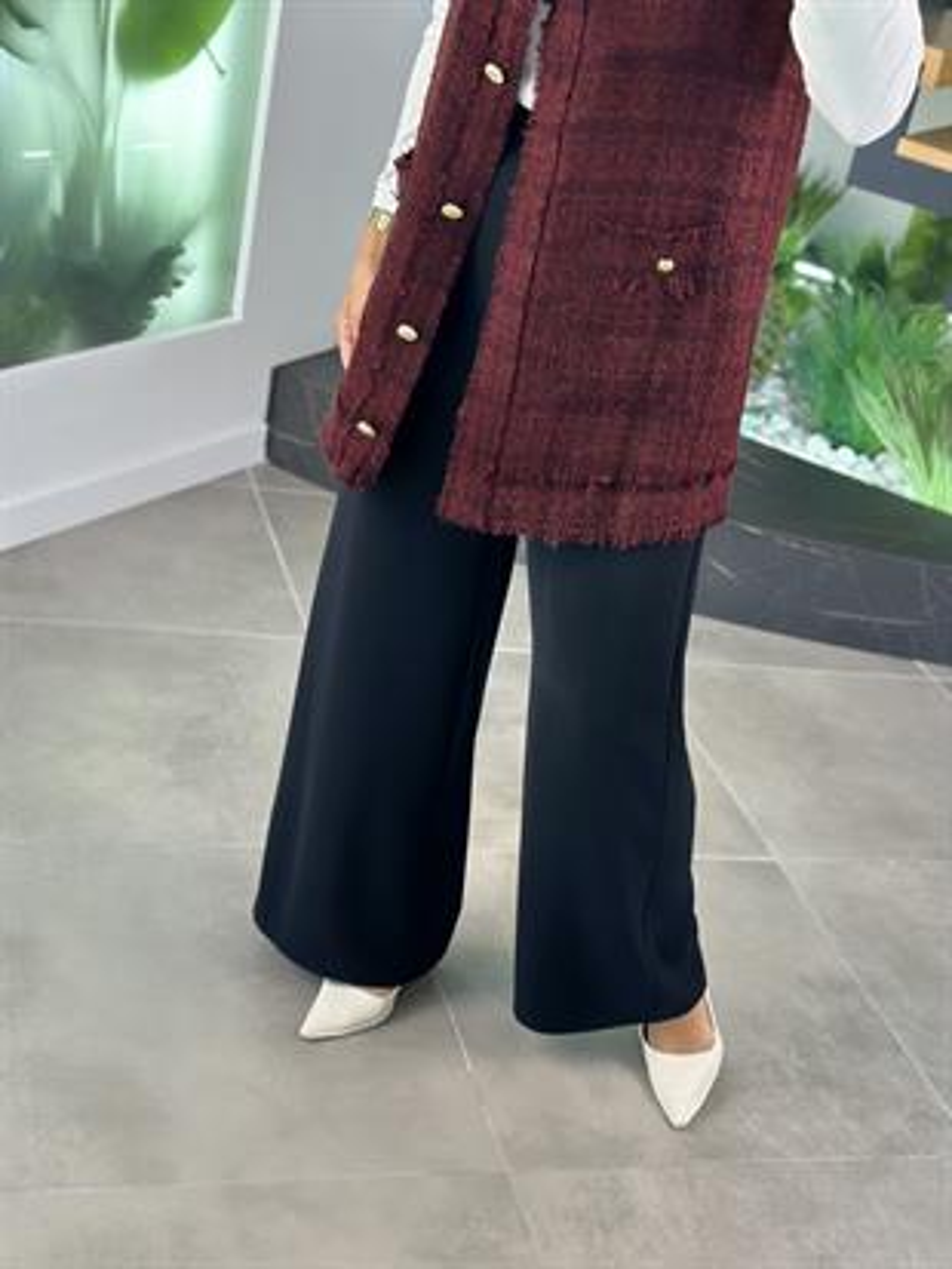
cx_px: 476
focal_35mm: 48
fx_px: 1759
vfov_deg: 39.6
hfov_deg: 30.3
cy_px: 634
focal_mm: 6.86
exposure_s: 1/121
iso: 100
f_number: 1.78
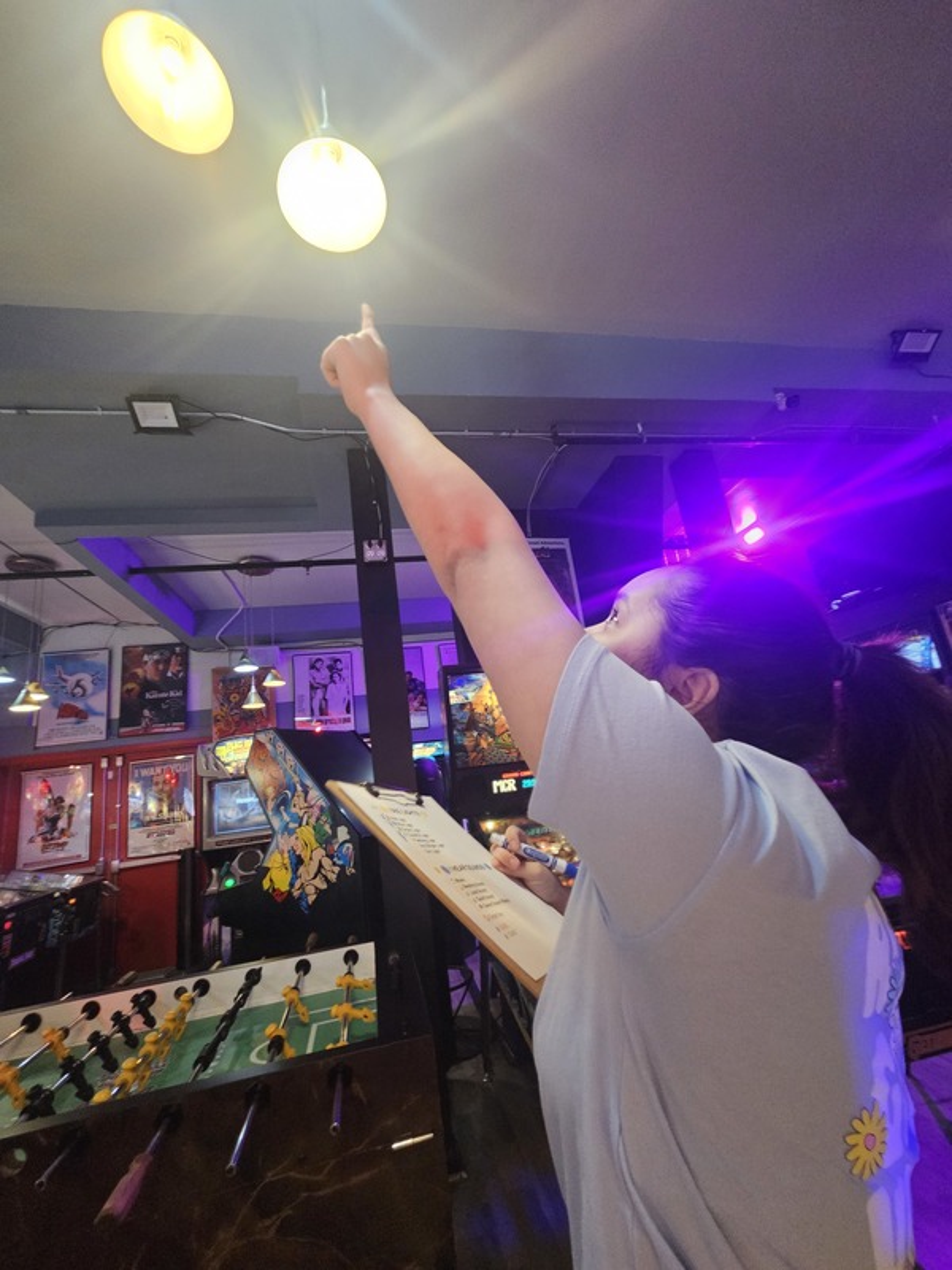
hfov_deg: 89.9
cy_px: 635
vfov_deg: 106.2
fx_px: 477
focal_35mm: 13
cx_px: 476
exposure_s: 1/24
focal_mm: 2.2
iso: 640
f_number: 2.2
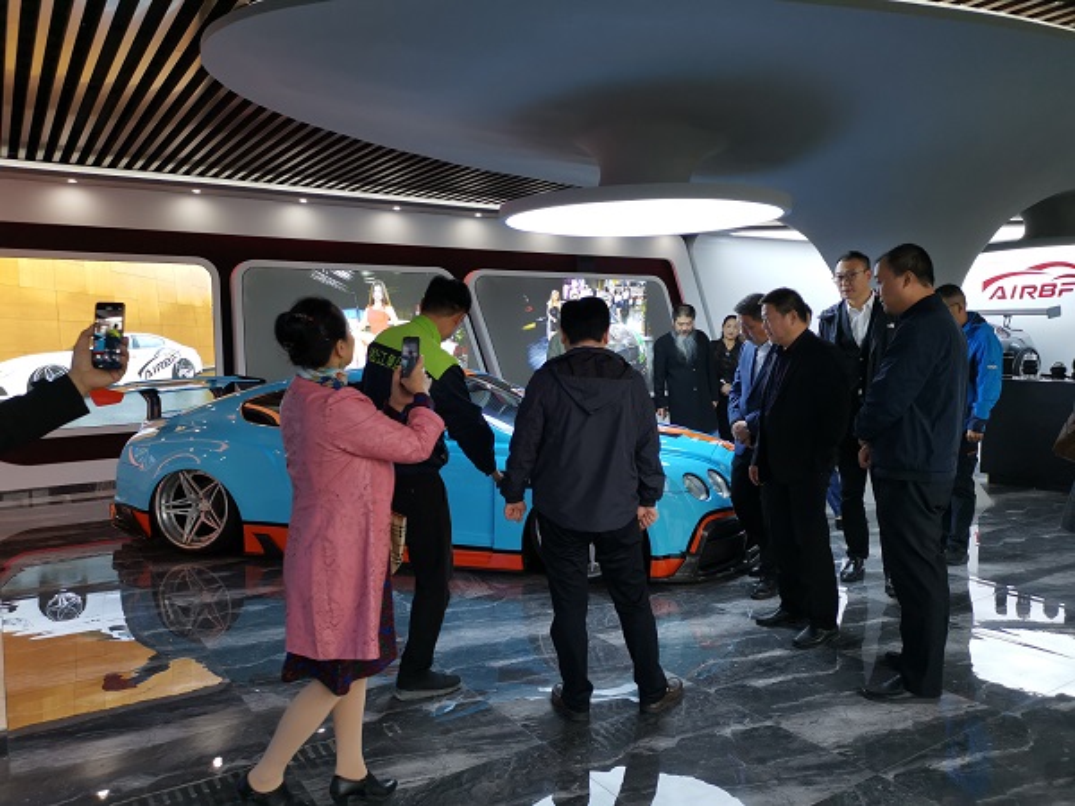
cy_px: 403
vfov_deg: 51.4
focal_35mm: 27
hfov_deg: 65.3
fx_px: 838
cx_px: 538
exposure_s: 1/100
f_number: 1.8
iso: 125
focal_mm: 5.58
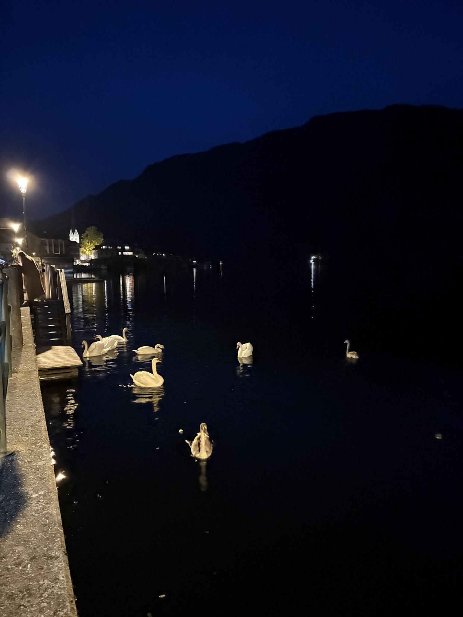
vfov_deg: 67.3
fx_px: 464
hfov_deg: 53.1
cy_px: 308
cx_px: 232
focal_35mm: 26
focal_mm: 5.96
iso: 8000
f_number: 1.6
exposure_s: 1/17
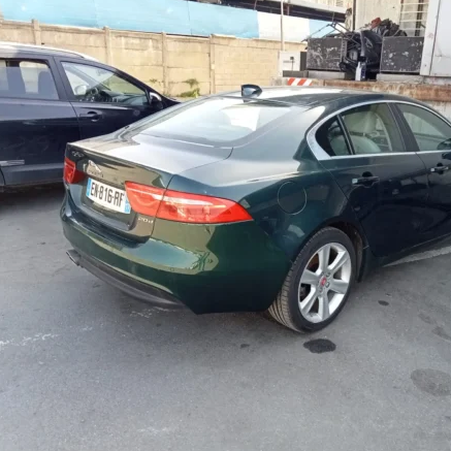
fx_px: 501
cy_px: 227
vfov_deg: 48.5
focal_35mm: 34
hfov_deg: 47.9
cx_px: 289
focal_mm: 3.46
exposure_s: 1/117
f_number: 2.2
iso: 100
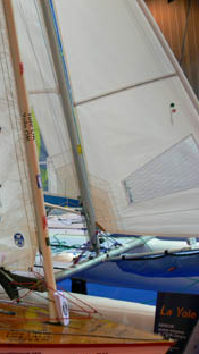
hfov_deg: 21.3
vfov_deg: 39.9
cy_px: 180
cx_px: -42
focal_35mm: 52
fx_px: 489
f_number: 2.8
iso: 80
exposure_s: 1/30
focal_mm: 7.4
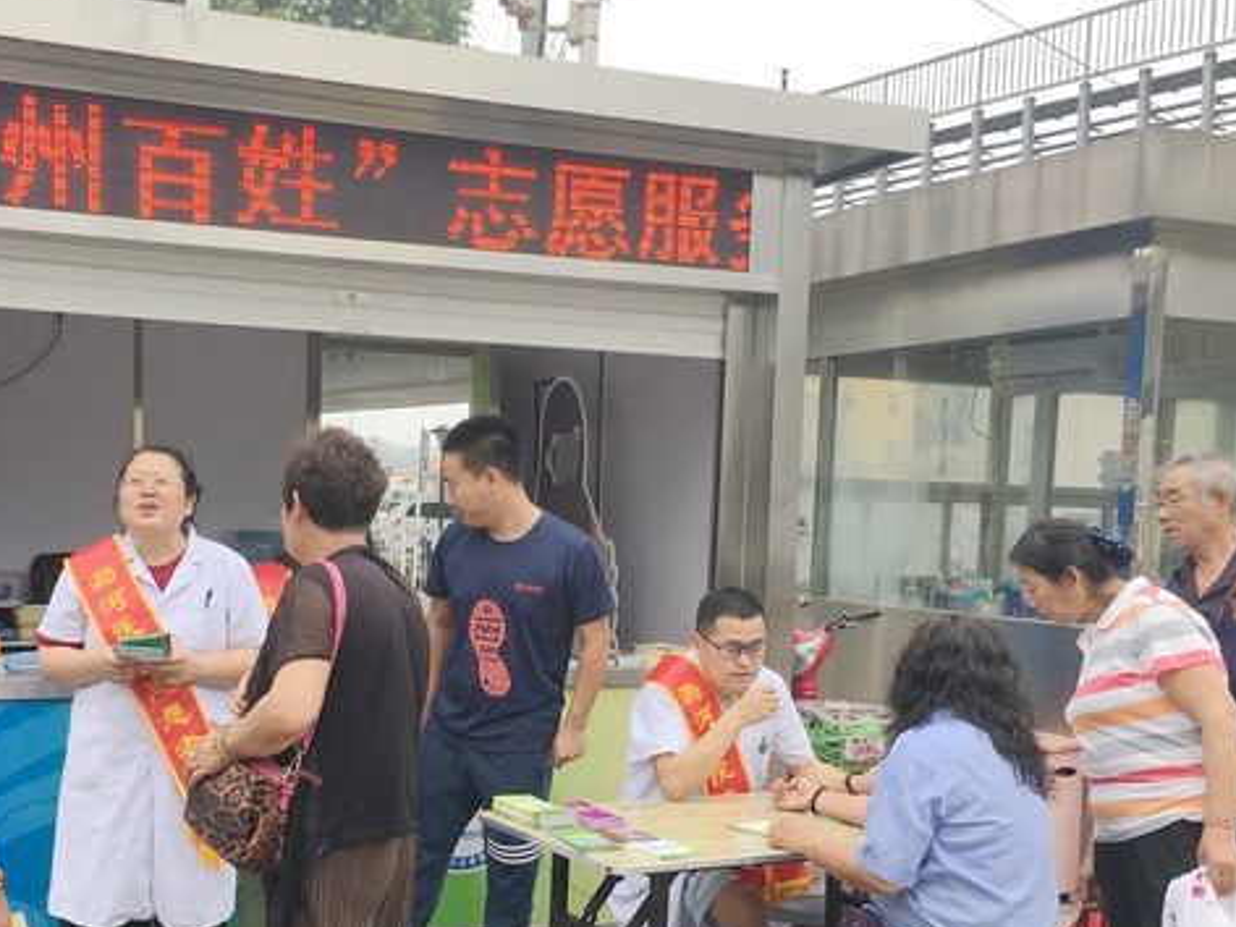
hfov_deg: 43.4
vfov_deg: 33.3
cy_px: 625
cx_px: 443
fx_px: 1535
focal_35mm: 43
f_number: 2.2
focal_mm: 4.15
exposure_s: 1/416
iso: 25
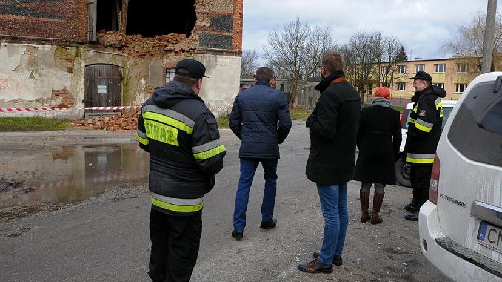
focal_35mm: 29
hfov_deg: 66.1
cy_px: 130
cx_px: 254
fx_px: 386
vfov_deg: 40.2
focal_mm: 18
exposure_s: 1/320
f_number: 9
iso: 1000
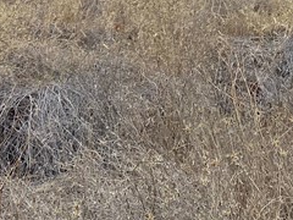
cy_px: -225
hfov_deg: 17.5
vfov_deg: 11.9
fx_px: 940
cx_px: 250
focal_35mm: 111
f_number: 1.8
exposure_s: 1/1232
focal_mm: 4.25
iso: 32
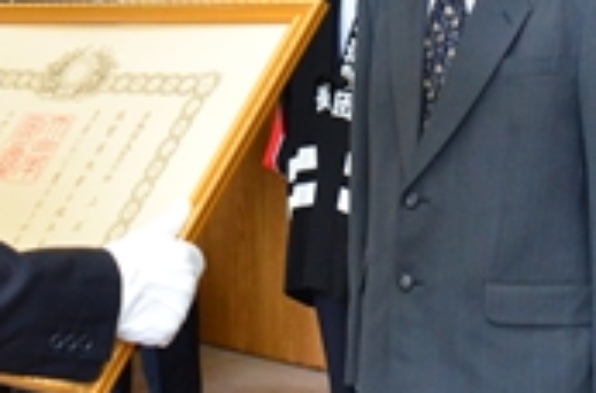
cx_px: 148
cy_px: -53
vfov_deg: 12.3
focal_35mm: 108
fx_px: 1789
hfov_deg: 18.8
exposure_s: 1/250
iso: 2500
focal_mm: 25
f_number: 5.6
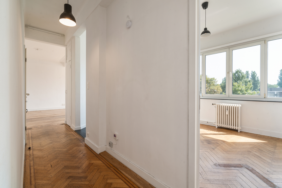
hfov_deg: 96.7
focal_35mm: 16
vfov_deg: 73.8
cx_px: 141
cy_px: 94
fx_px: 125
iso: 250
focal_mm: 16
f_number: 11
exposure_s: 1/5
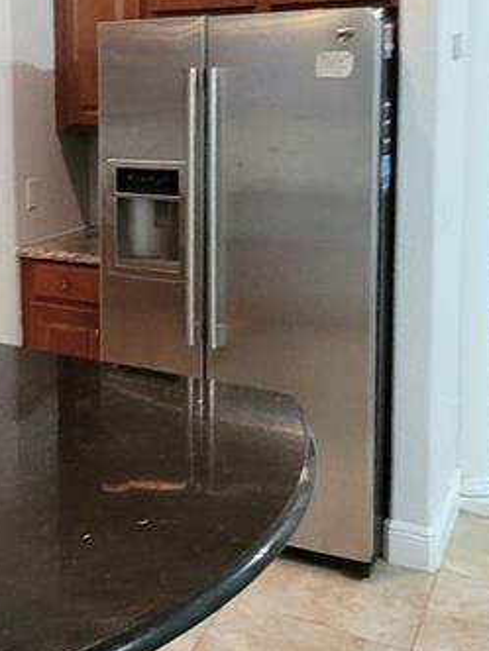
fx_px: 885
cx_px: 4
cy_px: 173
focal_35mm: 47
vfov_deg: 39.5
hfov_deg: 29.0
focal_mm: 1.74
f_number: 2.2
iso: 400
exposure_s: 1/30
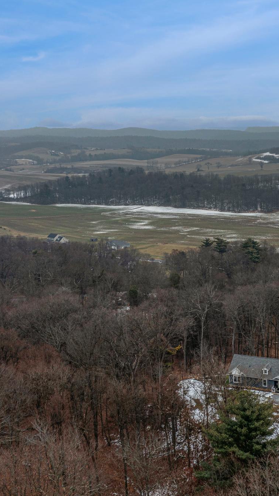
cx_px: 243
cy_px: 253
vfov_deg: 45.5
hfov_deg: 25.8
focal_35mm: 45
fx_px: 591
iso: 100
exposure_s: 1/240
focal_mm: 10.26
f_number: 4.5
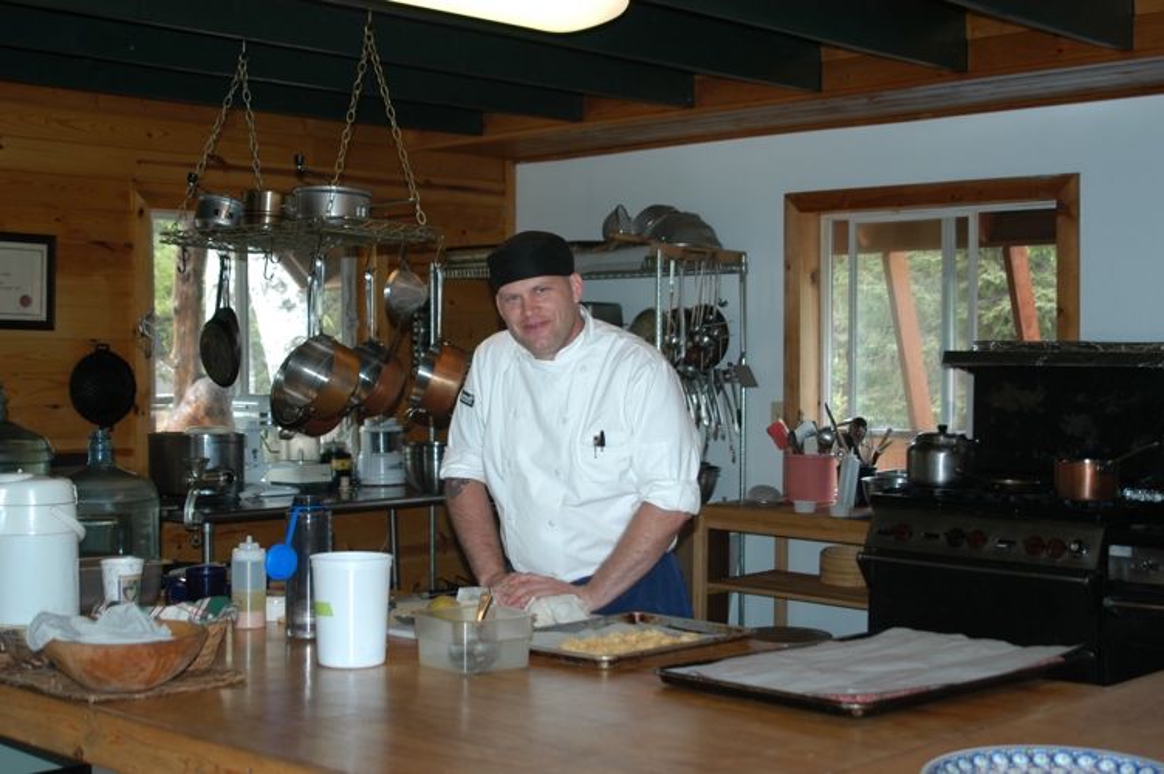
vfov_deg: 25.7
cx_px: 582
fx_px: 1696
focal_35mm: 52
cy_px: 387
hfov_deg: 37.9
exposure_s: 1/60
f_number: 3.8
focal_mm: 35
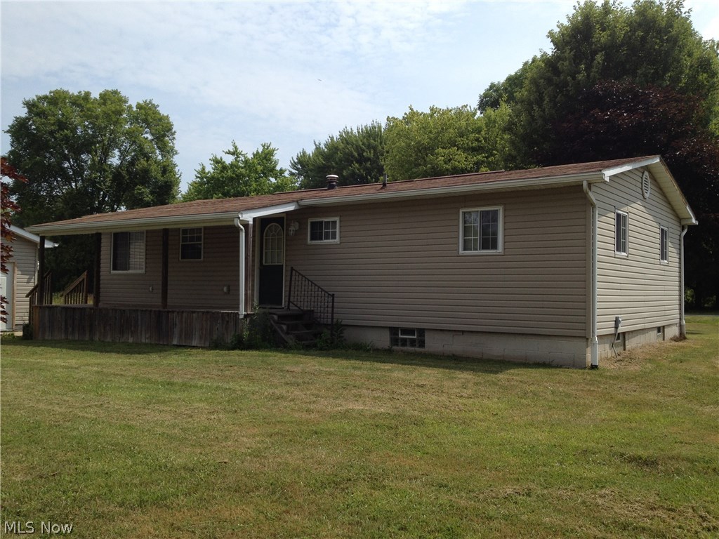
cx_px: 360
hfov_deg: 52.6
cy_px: 270
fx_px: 727
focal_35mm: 35
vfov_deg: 40.7
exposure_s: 1/2404
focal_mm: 4.28
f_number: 2.4
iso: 50
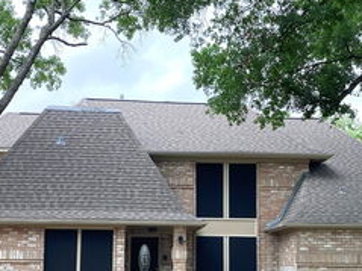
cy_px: 210
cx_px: 179
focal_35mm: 60
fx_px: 627
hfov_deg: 32.2
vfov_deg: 24.1
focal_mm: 3.99
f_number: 1.8
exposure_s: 1/164
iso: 20
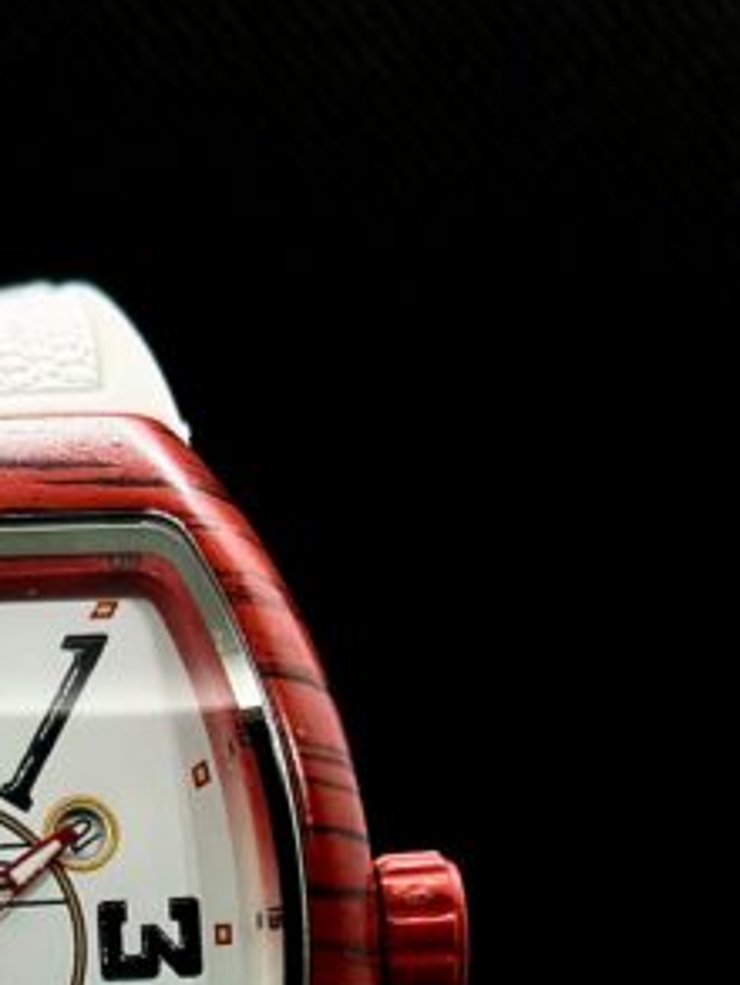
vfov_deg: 14.5
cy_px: 1217
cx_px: -24
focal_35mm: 131
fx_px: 3731
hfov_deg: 11.2
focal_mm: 6.86
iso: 80
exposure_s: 1/233
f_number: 1.78
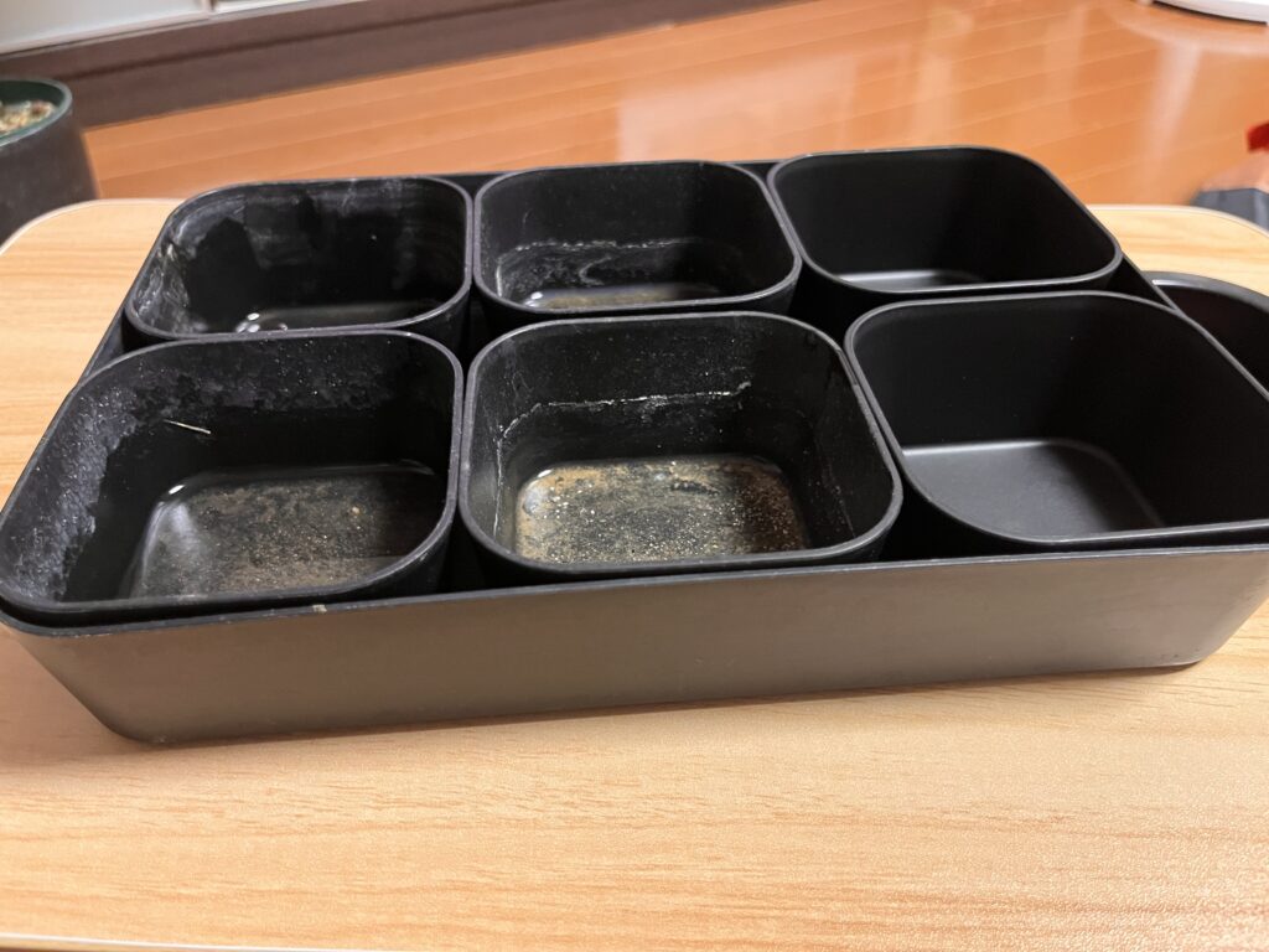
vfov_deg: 53.1
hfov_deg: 67.3
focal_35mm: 26
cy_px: 476
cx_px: 634
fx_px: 953
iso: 500
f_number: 1.6
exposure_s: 1/40
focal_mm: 5.1
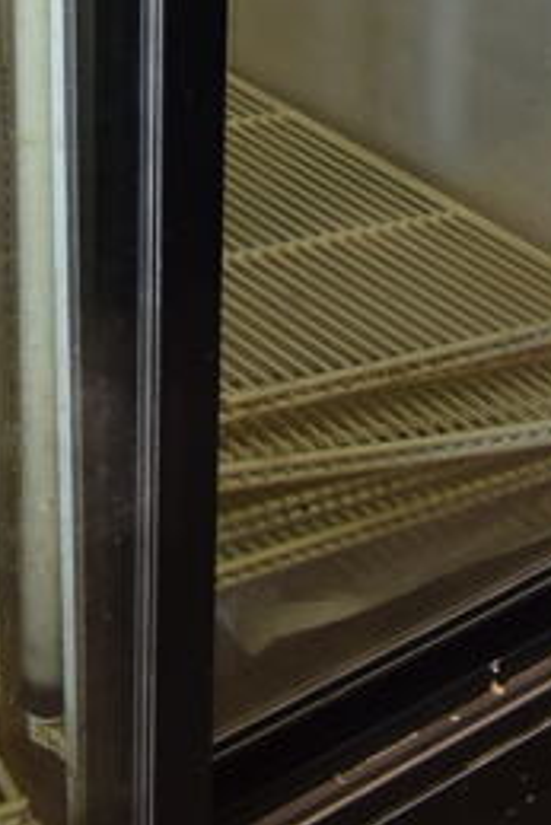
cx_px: -64
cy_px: -393
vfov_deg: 19.0
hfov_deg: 14.1
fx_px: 2178
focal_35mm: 95
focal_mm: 18
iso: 720
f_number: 3.5
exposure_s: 1/30
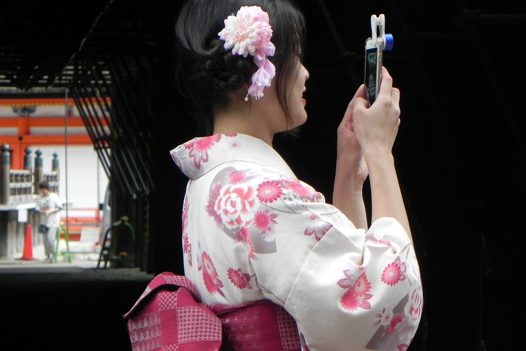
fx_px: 2703
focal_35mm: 185
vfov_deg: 7.4
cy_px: 132
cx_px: 318
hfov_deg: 11.1
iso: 160
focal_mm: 25.7
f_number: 4.5
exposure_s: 1/47.7
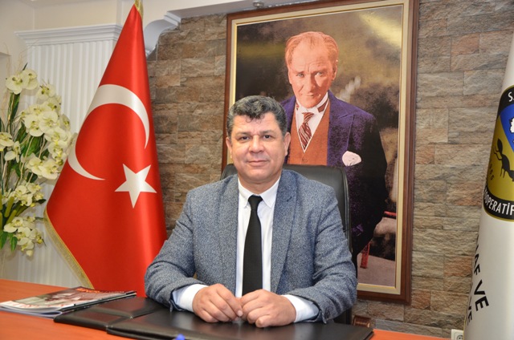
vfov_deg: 35.3
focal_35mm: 38
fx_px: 534
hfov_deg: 51.4
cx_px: 257
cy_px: 170
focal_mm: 25
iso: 800
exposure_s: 1/60
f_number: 4
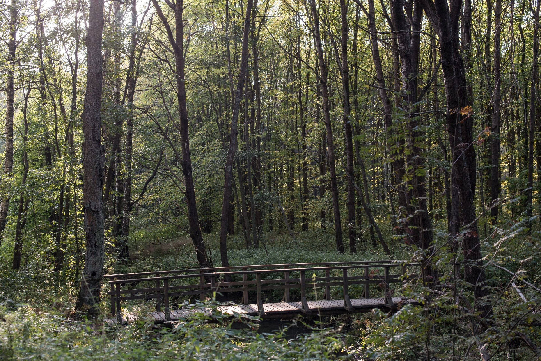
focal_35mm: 50
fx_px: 752
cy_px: 180
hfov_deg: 39.6
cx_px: 270
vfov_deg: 27.0
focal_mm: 50
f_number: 5
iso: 320
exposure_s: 1/200
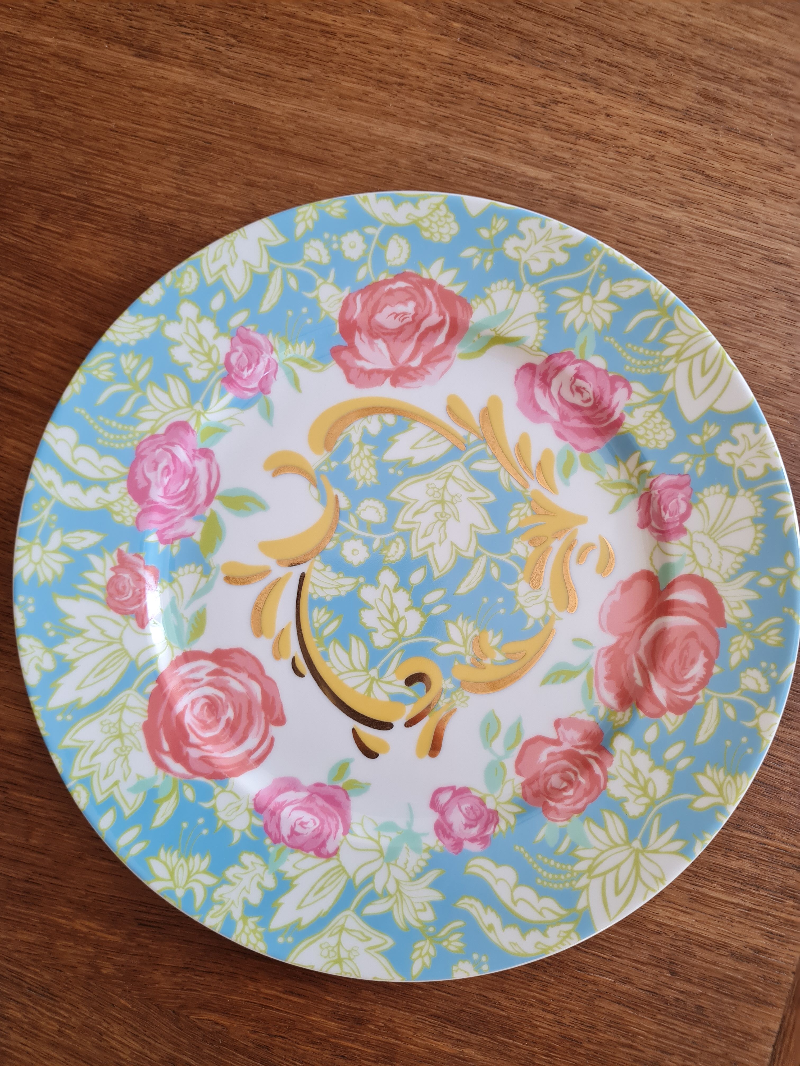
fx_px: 801
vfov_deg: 67.3
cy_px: 533
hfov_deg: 53.1
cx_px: 400
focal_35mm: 26
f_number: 1.8
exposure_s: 1/100
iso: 200
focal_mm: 5.4
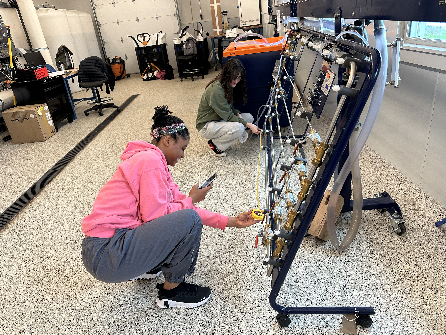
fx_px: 309
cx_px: 223
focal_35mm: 24
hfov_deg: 71.6
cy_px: 168
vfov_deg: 56.8
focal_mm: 6.86
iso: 250
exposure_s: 1/90
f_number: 1.78
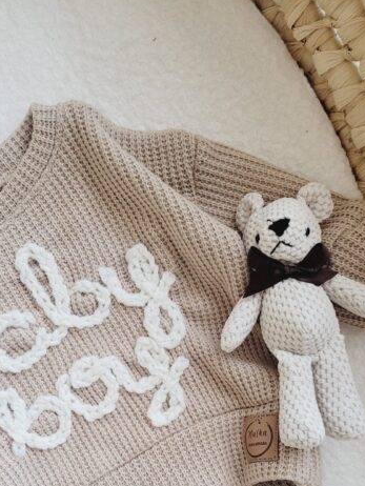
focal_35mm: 45
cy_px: 400
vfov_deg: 40.1
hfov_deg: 31.9
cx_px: 111
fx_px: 632
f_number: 1.8
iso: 250
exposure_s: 1/100
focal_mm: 5.4
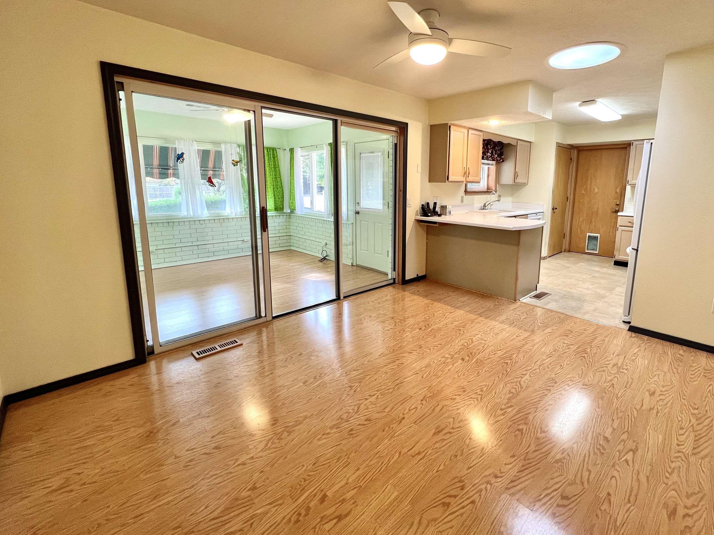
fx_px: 309
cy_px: 233
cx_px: 404
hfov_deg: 97.6
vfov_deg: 81.4
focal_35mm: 15
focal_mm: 1.57
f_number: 1.8
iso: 250
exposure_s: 1/120
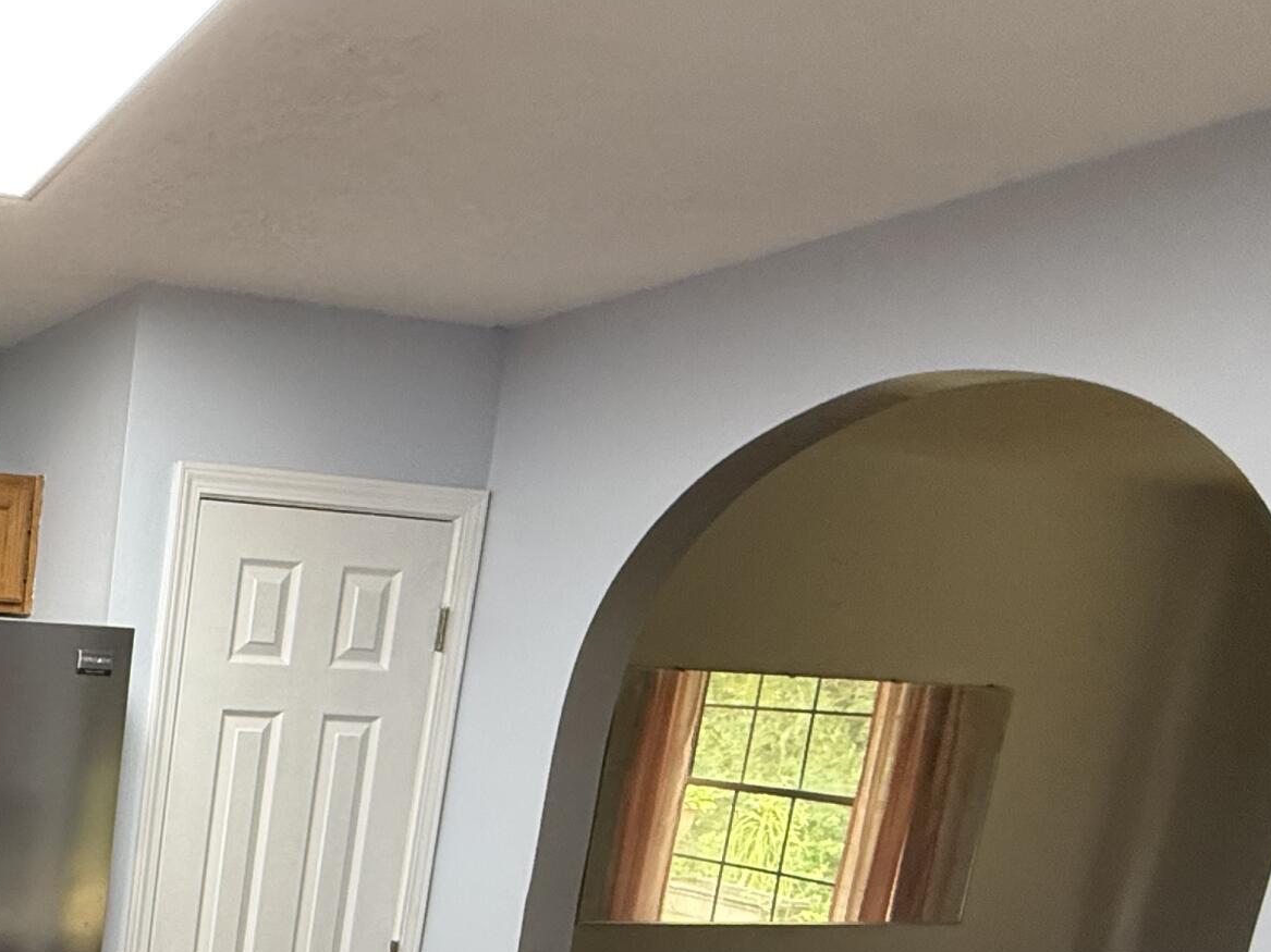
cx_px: -256
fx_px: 1322
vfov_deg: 36.3
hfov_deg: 38.2
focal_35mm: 36
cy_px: 918
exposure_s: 1/60
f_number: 2.2
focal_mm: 2.22
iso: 320
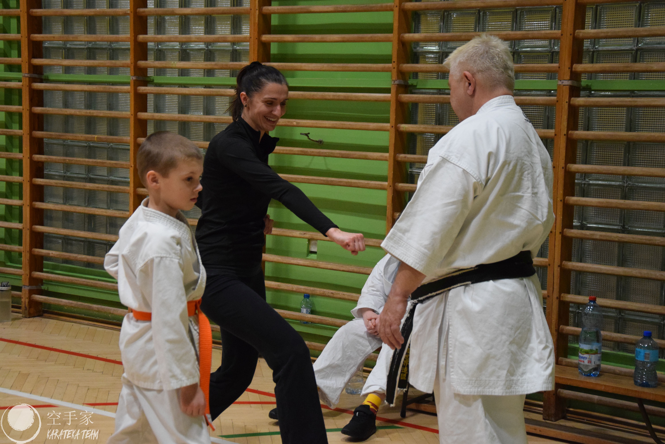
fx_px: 1247
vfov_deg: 20.2
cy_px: 222
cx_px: 332
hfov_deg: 29.9
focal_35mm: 68
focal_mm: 45
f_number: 4.8
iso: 3200
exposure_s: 1/250
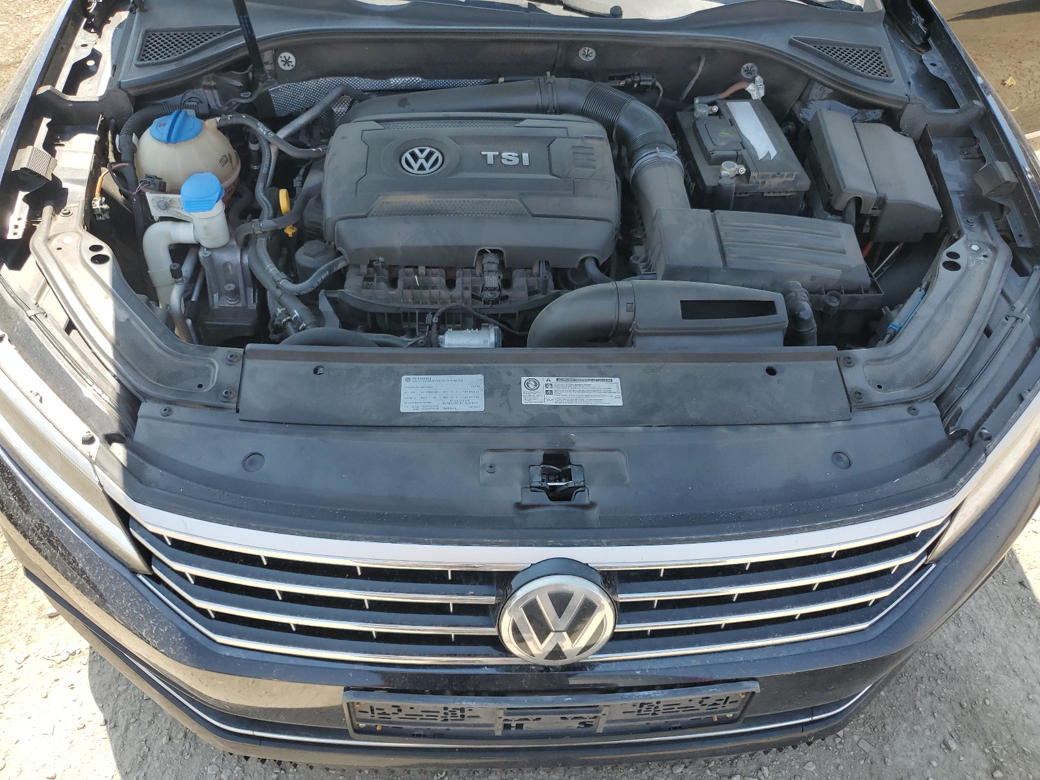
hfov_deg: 67.3
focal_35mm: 26
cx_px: 520
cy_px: 390
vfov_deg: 53.1
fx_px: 781
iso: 50
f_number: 1.5
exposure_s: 1/769
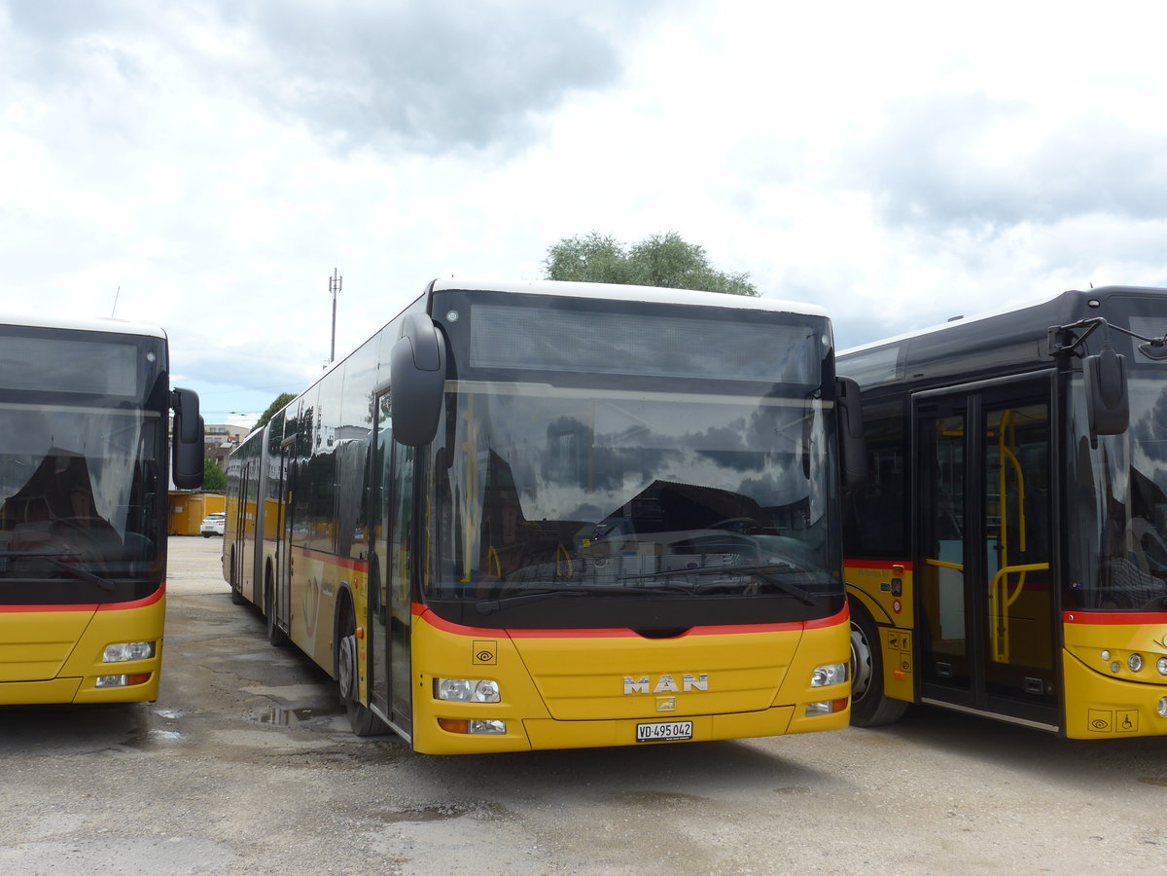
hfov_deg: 51.4
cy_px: 438
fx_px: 1214
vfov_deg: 39.7
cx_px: 584
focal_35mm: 36
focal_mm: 7.5
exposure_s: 1/1600
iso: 80
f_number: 2.8
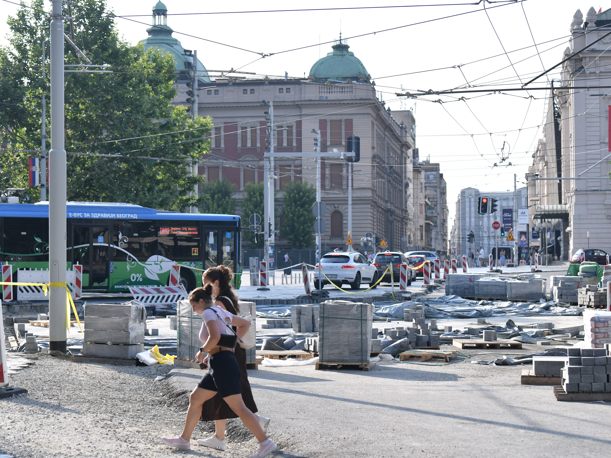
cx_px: 327
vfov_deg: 17.6
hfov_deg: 23.3
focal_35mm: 84
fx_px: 1483
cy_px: 251
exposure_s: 1/3200
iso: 500
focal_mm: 70
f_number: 4
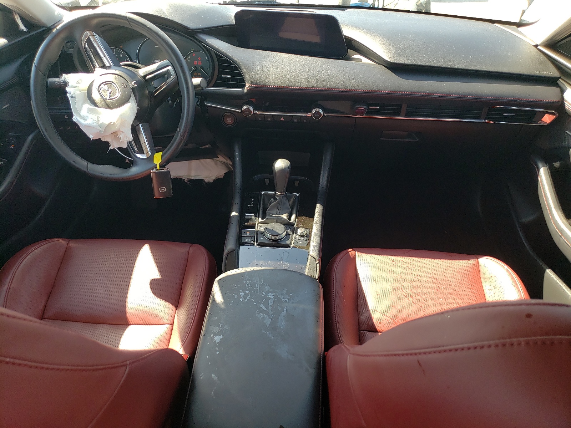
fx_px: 429
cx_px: 286
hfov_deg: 67.3
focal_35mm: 26
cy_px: 214
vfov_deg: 53.1
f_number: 1.5
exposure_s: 1/182
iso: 50
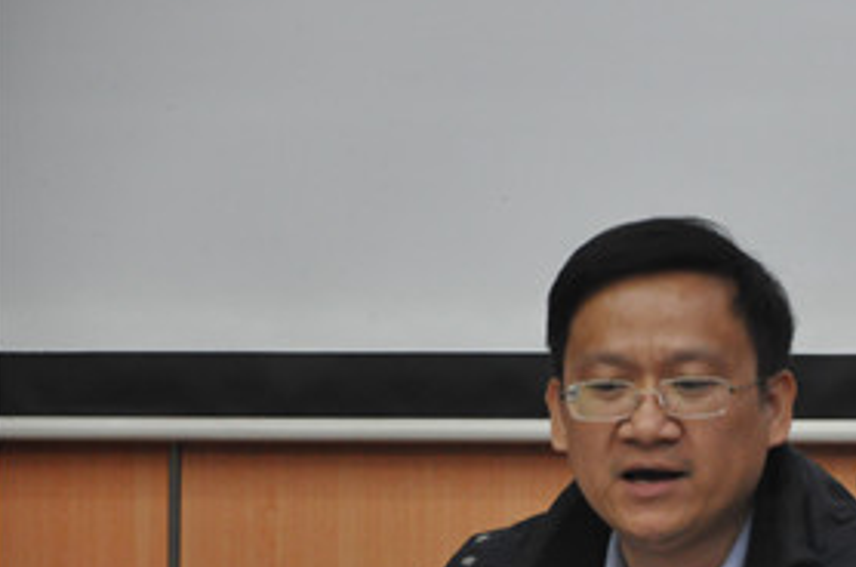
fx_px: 7806
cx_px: 887
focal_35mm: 329
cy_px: 461
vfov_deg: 4.2
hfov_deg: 6.3
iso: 1600
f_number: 5.6
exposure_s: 1/15
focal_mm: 105
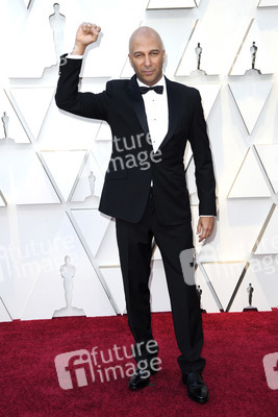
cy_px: 208
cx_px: 139
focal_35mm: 62
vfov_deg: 32.4
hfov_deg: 21.9
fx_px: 717
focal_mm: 62
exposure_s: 1/250
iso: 800
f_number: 8
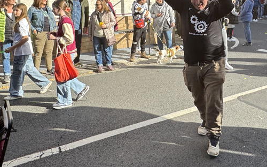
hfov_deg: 50.7
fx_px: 276
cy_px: 17
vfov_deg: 32.0
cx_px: 176
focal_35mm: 38
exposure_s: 1/423
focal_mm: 2.22
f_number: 2.2
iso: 40
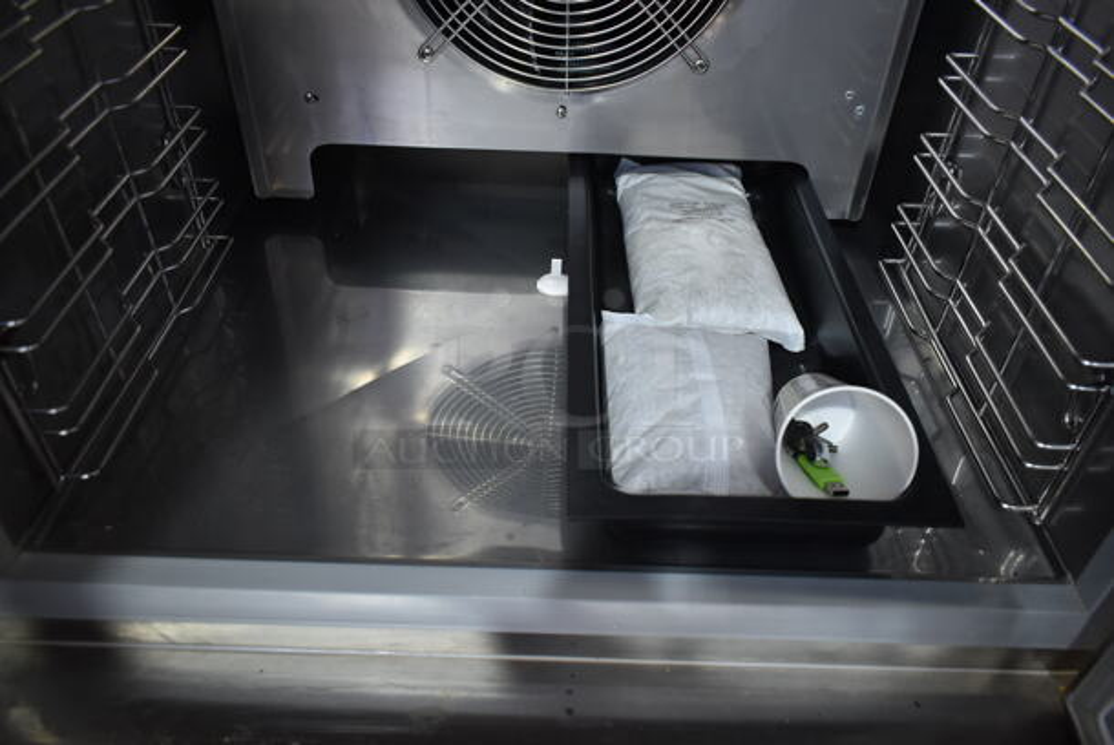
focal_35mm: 27
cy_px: 372
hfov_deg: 67.3
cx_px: 557
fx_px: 836
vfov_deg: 48.0
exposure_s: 1/30
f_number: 3.5
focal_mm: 18
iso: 1000
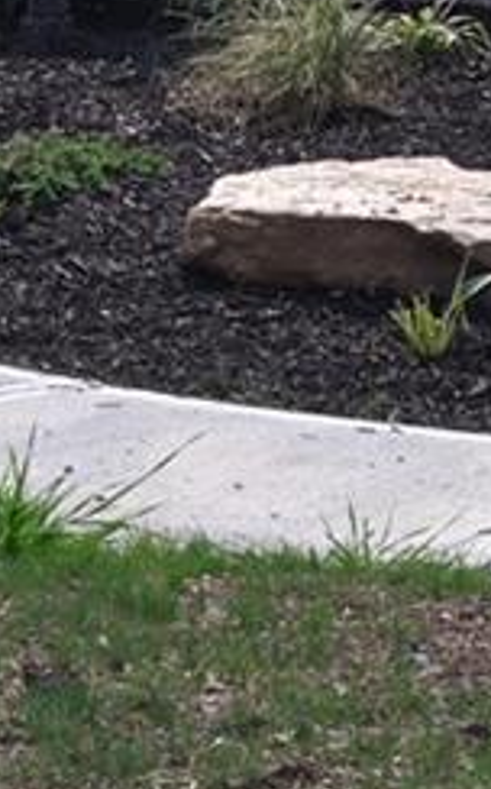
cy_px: -144
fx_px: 6052
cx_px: 711
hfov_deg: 4.6
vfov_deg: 7.4
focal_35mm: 282
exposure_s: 1/400
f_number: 10
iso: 200
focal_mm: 44
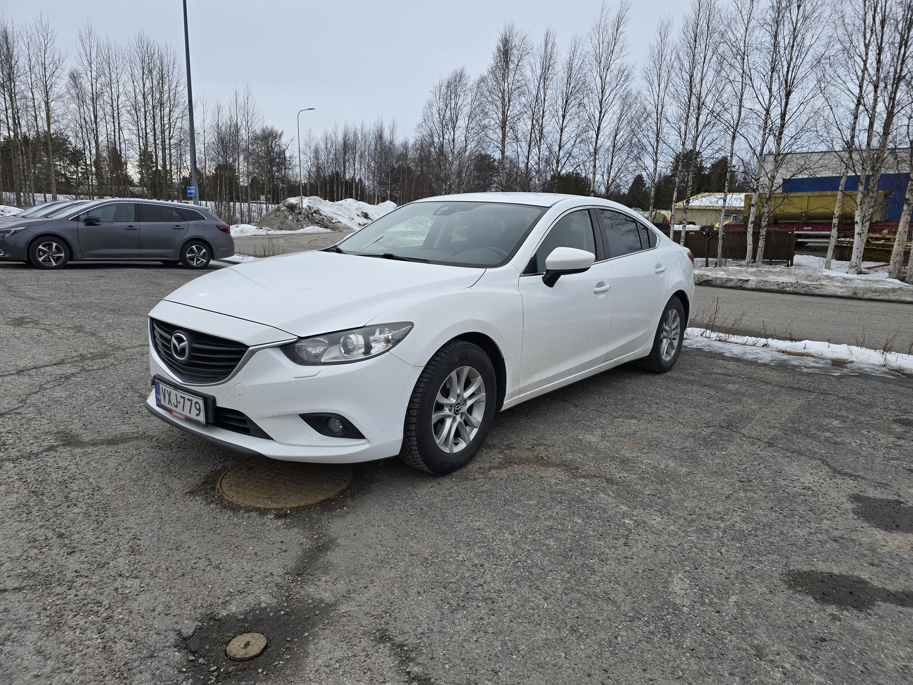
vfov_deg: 58.9
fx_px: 607
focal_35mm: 23
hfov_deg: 73.9
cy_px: 342
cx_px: 456
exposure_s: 1/353
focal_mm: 6.3
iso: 12
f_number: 1.7
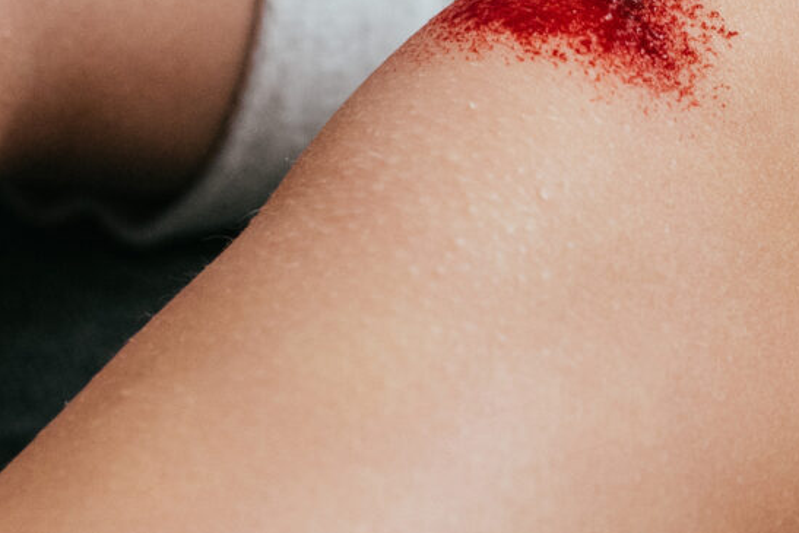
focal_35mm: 234
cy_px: 15
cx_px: 595
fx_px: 5195
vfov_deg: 5.9
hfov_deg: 8.8
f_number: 3.5
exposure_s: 1/160
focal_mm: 50
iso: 800
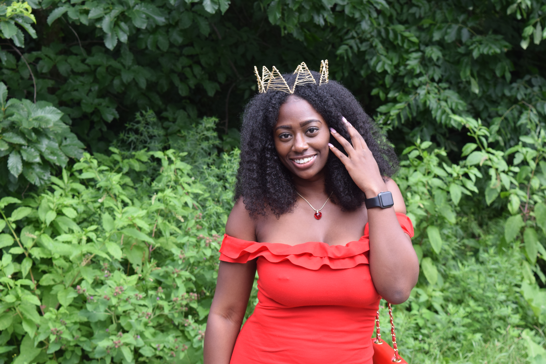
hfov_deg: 28.1
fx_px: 1092
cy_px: 182
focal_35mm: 72
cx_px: 273
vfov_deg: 18.9
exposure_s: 1/250
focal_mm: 48
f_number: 8
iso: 400
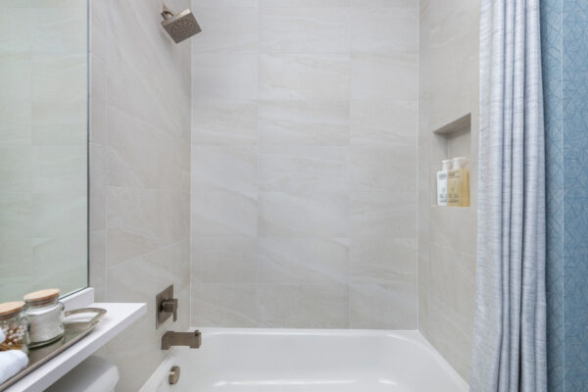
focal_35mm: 16
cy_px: 196
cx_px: 294
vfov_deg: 73.7
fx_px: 261
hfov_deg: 96.7
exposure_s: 1/200
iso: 640
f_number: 8
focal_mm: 16
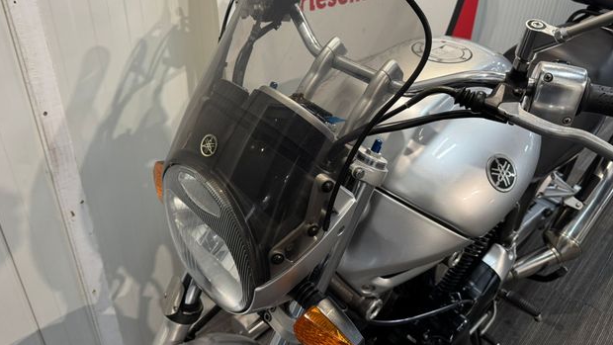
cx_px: 298
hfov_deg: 69.8
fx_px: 439
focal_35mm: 27
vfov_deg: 42.7
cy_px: 141
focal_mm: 6.76
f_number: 1.78
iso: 250
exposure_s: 1/50
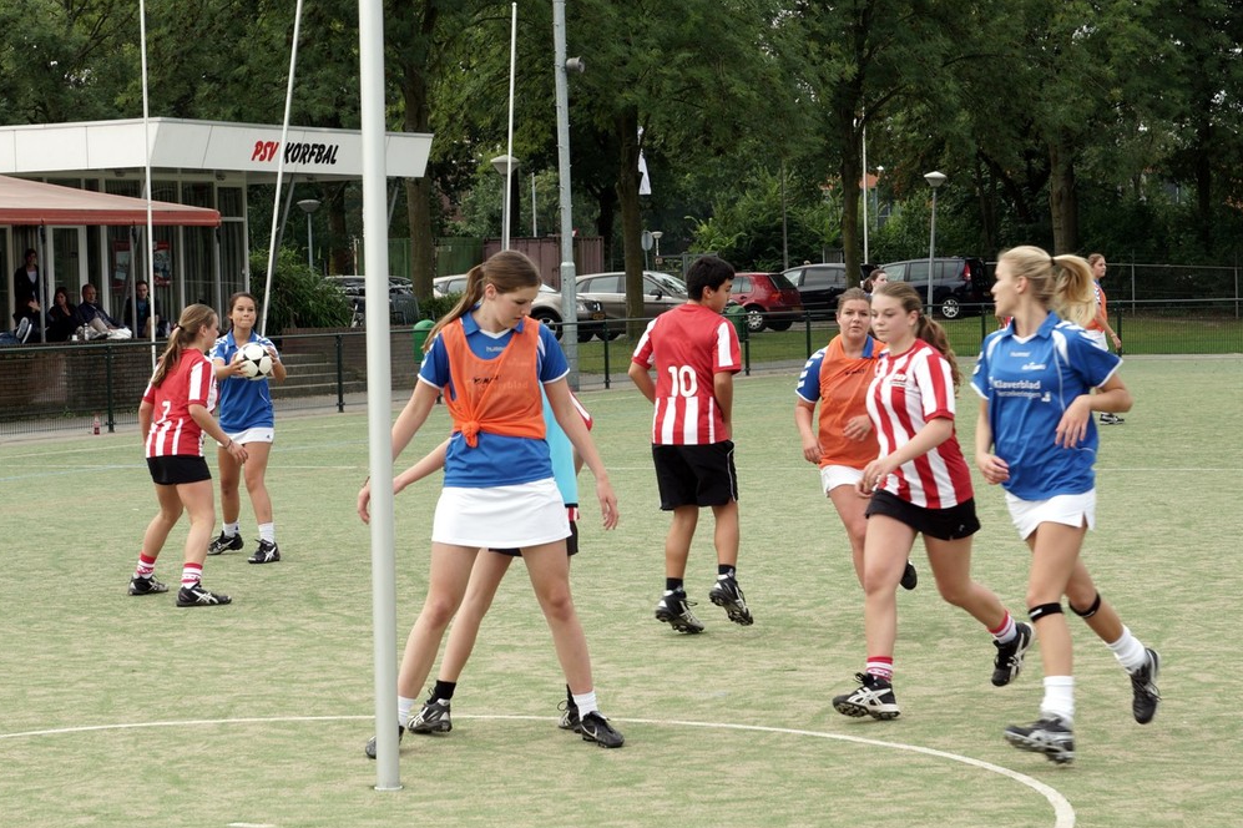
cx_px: 606
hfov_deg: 26.3
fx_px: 2658
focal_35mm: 77
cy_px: 423
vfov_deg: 17.7
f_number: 6.3
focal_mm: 50
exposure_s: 1/200
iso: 100
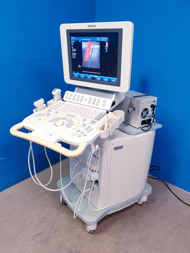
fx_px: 190
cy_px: 126
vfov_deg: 67.3
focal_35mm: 26
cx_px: 95
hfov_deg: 53.1
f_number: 1.5
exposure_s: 1/50
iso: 250
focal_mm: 4.3
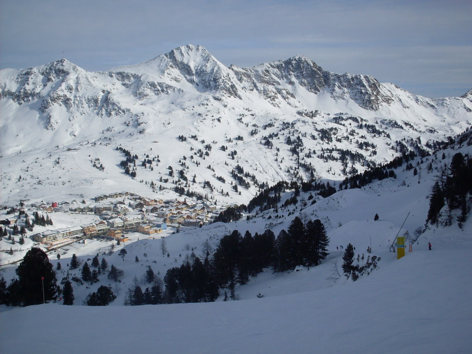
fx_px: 518
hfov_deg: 49.0
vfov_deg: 37.7
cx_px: 236
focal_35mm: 38
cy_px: 177
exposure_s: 1/500
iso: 80
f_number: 8.4
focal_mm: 6.3
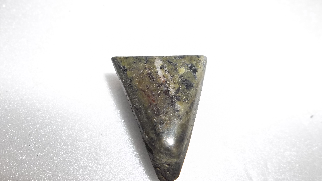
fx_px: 256
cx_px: 159
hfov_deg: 64.3
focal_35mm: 30
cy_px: 121
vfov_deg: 38.5
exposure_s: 1/30
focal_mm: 4.9
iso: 80
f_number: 3.5
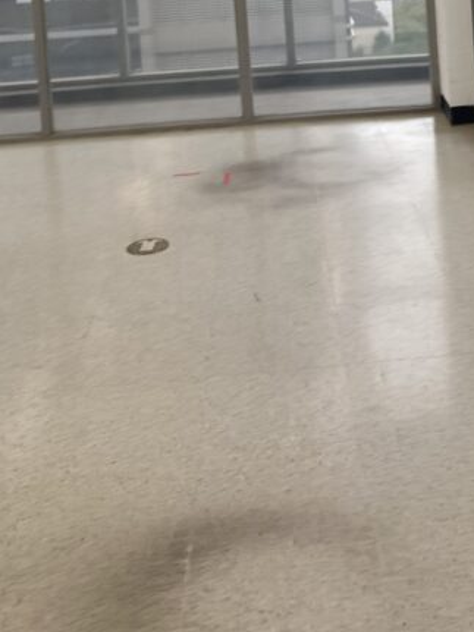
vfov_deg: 30.1
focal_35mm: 57
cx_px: 329
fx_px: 1041
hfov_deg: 25.5
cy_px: -72
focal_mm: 6.86
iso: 64
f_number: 1.78
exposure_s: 1/144
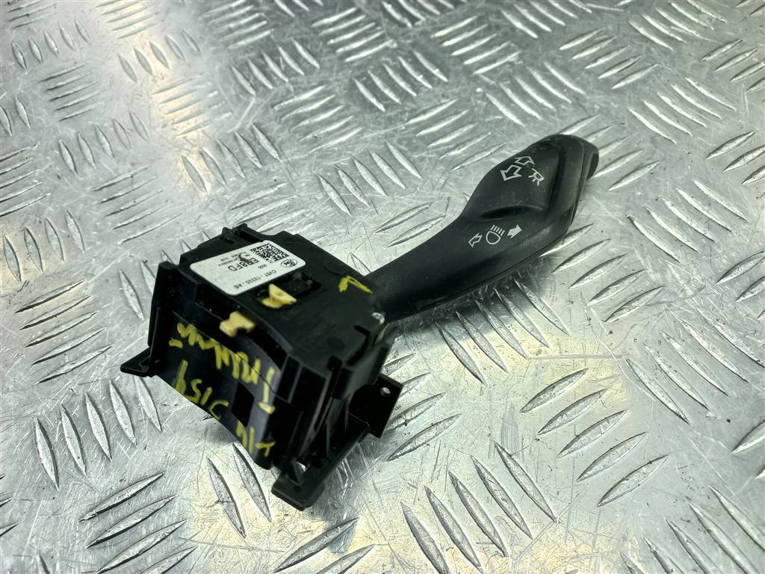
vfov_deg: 54.9
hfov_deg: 69.4
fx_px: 552
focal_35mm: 25
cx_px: 382
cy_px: 287
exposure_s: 1/50
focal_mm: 4.6
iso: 64
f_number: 1.8
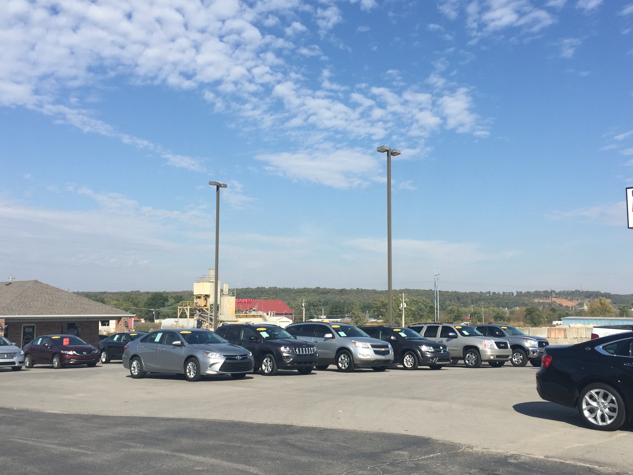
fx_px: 695
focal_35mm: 38
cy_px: 237
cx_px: 336
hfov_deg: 48.9
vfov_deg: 37.7
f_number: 2.2
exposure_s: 1/2475
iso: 32
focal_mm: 4.15
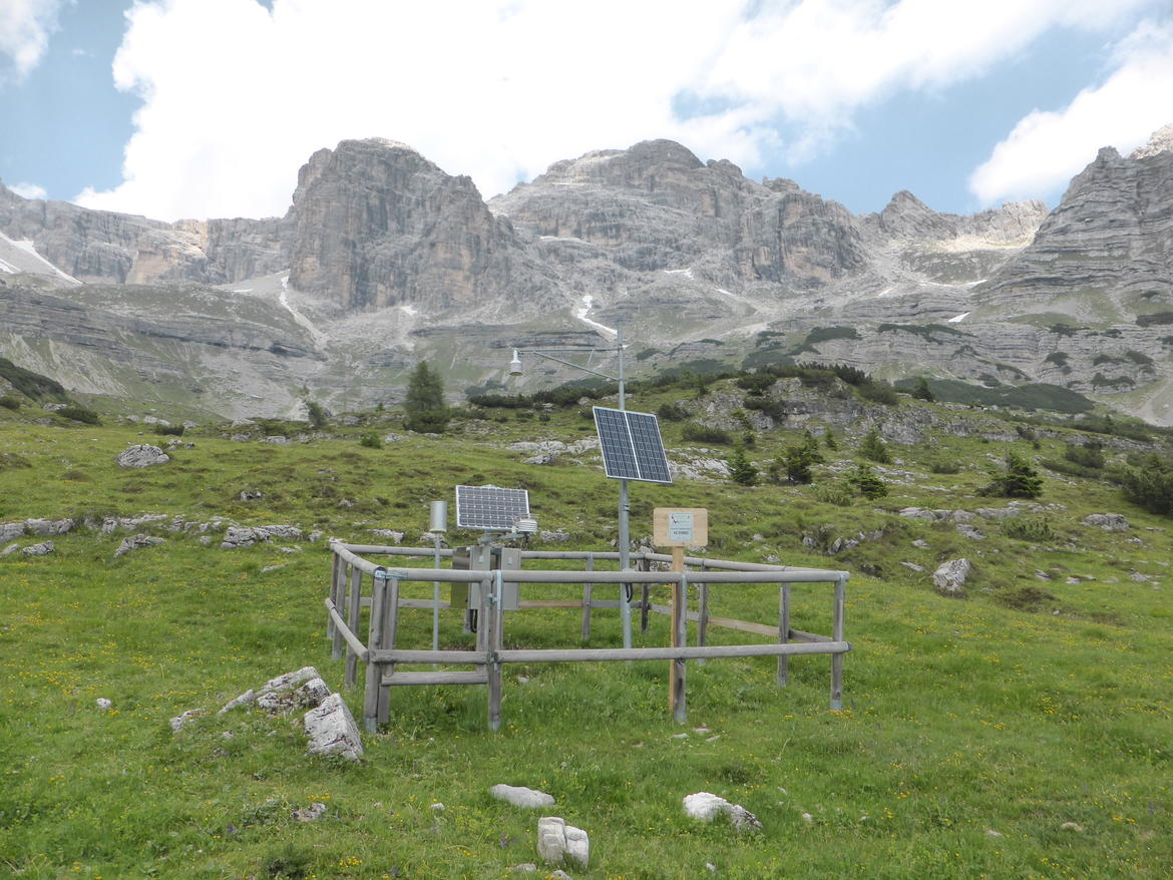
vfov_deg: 56.8
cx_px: 586
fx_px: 813
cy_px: 440
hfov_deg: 71.6
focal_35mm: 24
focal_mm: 4.3
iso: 200
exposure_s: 1/640
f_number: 3.5
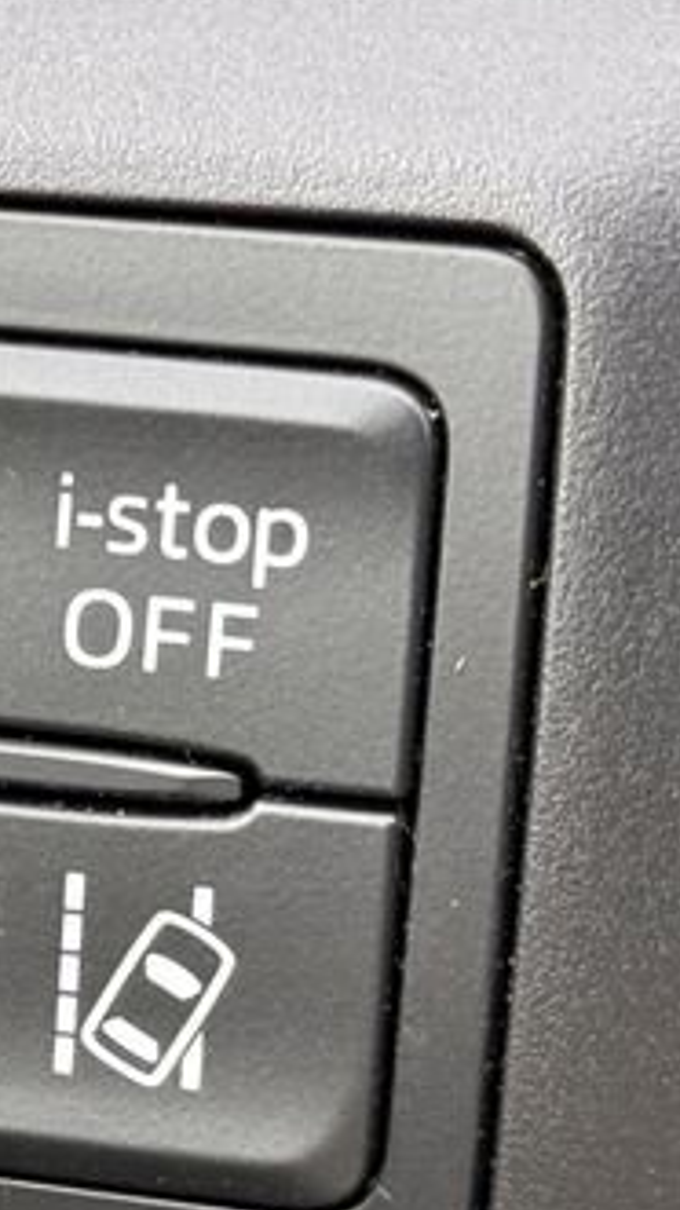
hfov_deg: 7.2
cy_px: 647
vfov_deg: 13.3
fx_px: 5197
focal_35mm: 162
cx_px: -662
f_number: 1.78
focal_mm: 6.86
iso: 250
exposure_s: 1/44
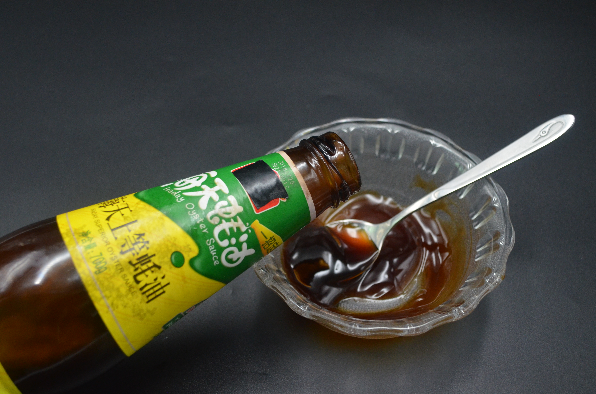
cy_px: 197
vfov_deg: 28.0
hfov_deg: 41.2
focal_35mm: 48
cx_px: 298
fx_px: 793
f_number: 4.8
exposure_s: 1/500
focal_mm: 32
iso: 1600
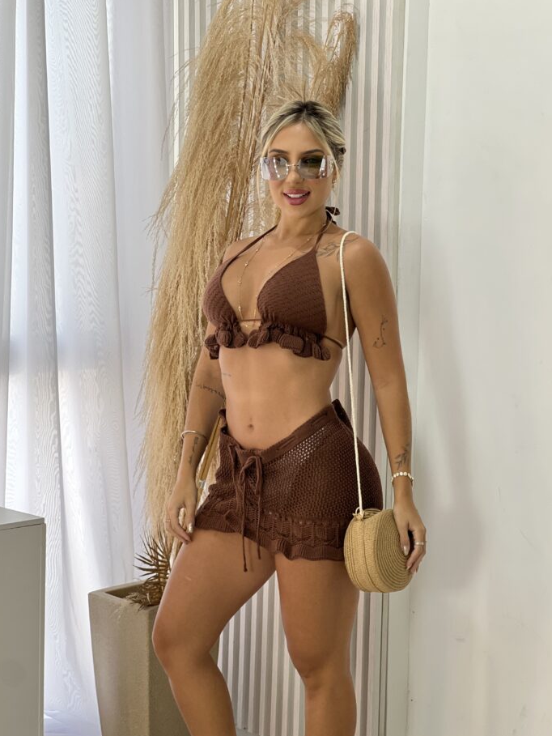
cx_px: 274
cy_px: 374
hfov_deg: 18.7
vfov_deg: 24.7
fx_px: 1679
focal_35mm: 79
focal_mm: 9
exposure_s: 1/120
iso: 80
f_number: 2.8
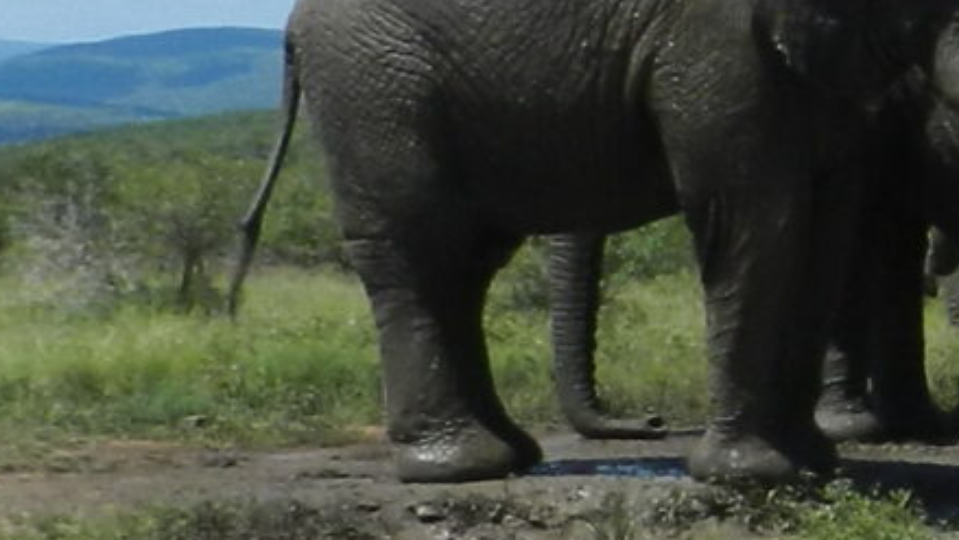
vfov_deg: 8.3
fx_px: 3713
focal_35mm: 146
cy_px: 413
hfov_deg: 14.0
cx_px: 1337
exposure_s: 1/1000
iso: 160
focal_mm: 4
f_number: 4.5
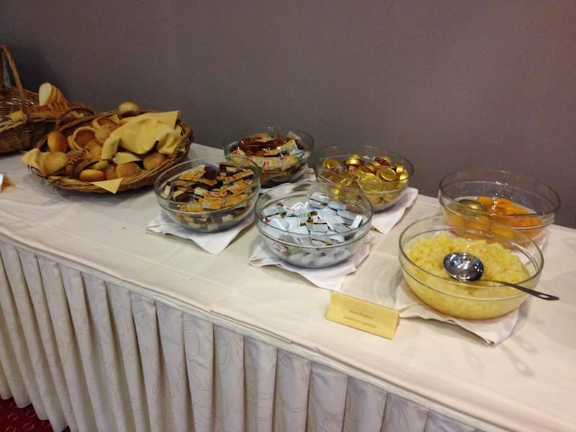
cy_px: 216
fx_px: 549
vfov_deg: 42.9
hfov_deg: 55.4
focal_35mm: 33
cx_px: 288
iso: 320
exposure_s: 1/20
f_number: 2.4
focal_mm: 4.12
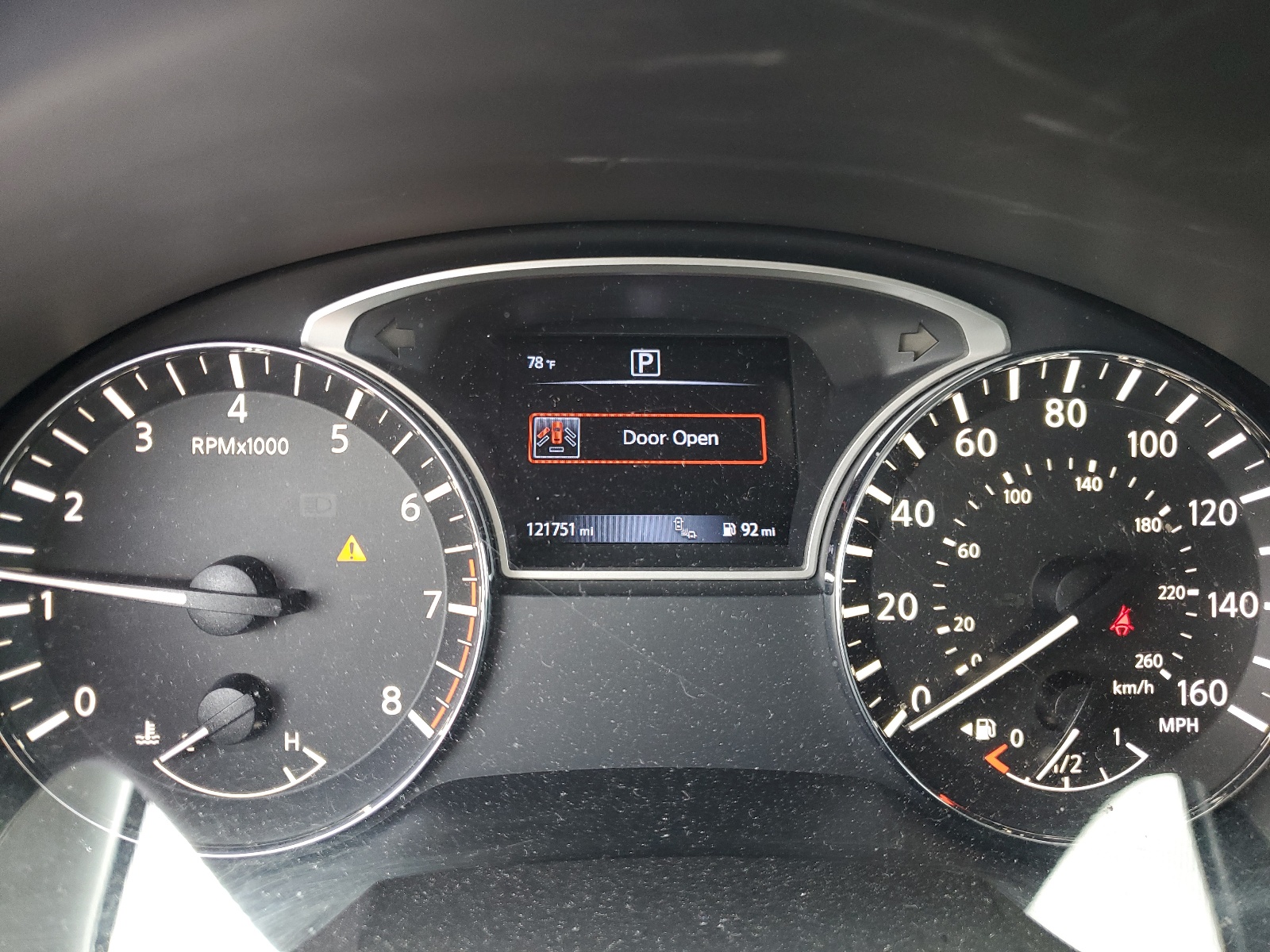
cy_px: 476
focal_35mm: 26
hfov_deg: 67.3
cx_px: 635
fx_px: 954
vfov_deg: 53.1
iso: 105
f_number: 1.5
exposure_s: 1/60.2
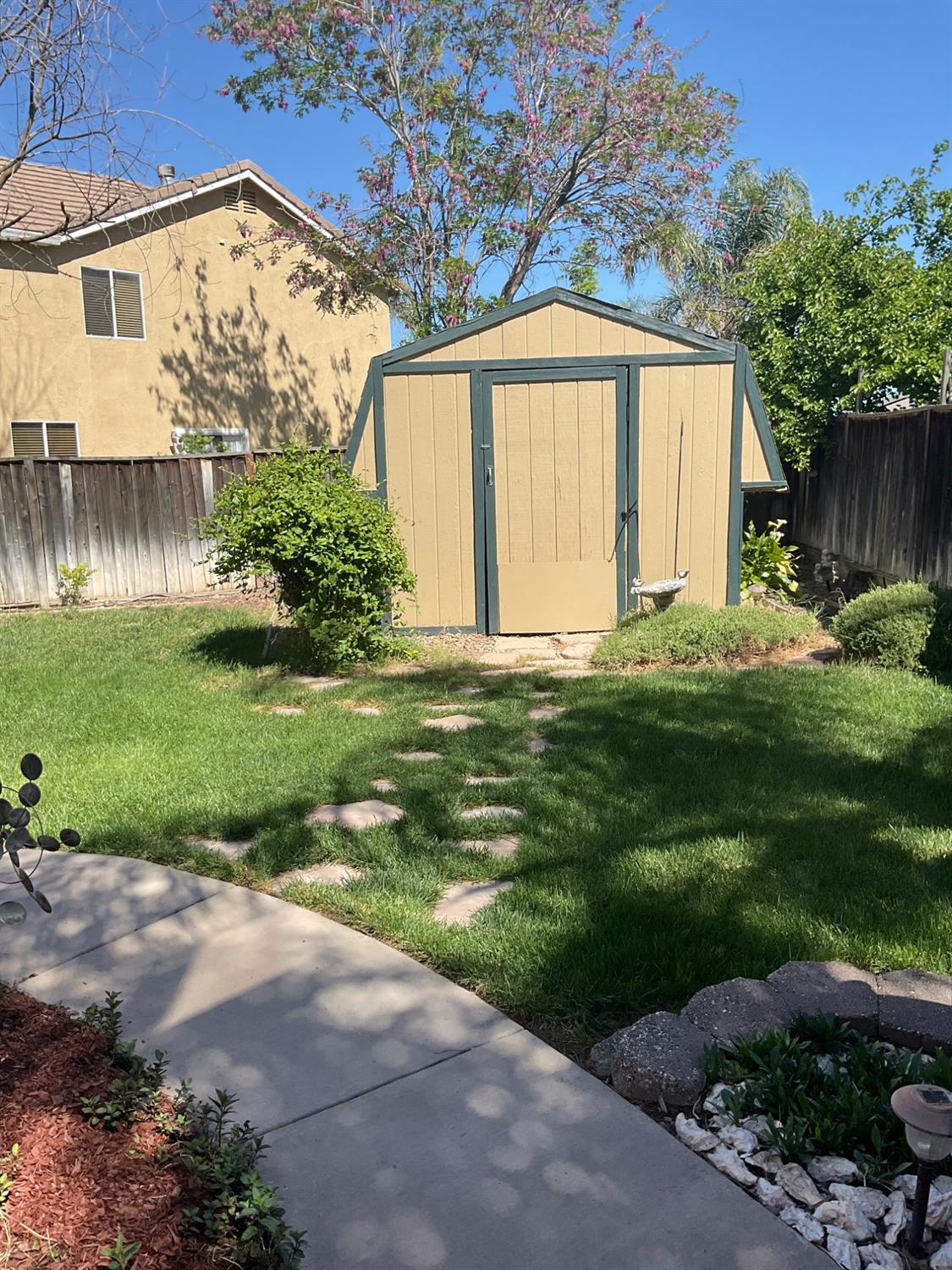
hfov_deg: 48.2
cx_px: 476
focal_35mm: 29
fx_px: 1063
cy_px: 635
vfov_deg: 61.7
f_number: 1.8
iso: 16
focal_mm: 3
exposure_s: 1/1412
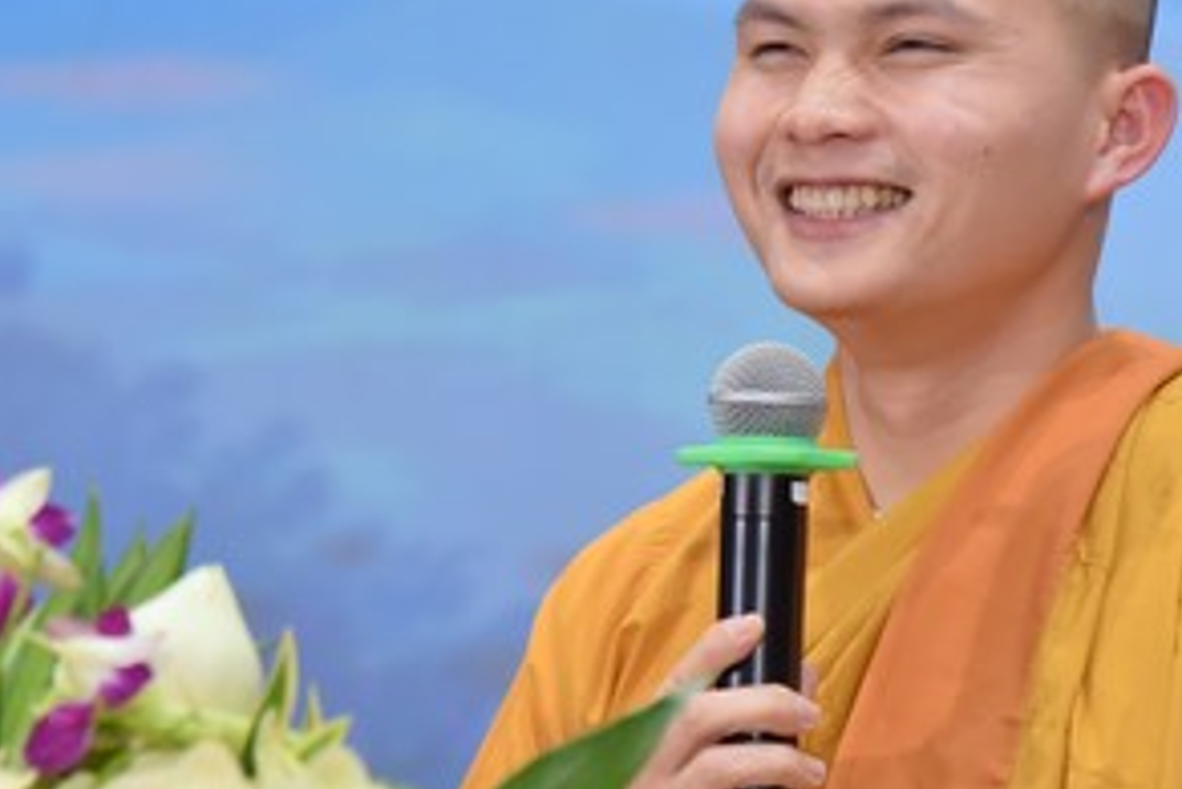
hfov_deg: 7.7
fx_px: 8770
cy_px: 344
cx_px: 393
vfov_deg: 5.2
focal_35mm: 267
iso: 1250
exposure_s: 1/160
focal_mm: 120
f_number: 5
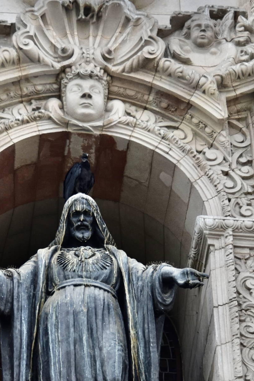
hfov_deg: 4.6
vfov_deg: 6.9
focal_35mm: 297
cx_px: 124
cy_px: 274
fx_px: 3143
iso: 450
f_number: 8
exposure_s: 1/500
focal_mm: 100
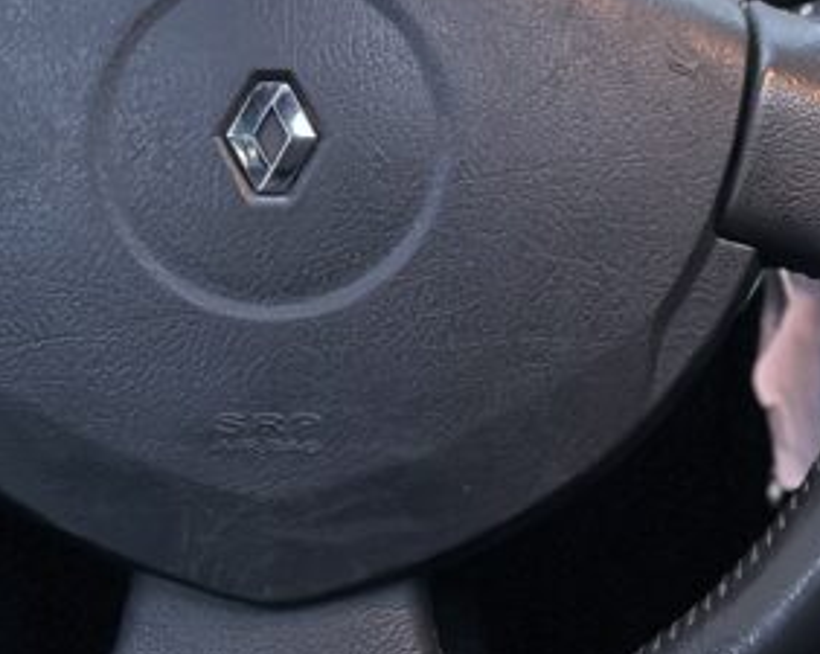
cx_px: 459
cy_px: 55
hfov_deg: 14.5
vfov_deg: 11.5
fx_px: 3224
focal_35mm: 133
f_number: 1.78
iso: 800
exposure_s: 1/25
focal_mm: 6.86
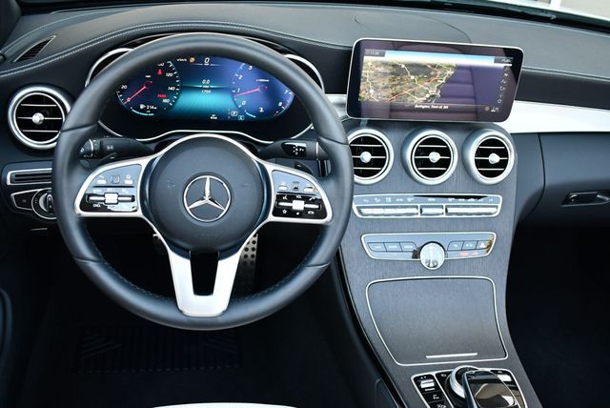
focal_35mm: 36
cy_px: 204
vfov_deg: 36.9
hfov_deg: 53.1
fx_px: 611
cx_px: 305
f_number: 3.5
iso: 800
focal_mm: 18
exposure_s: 1/200
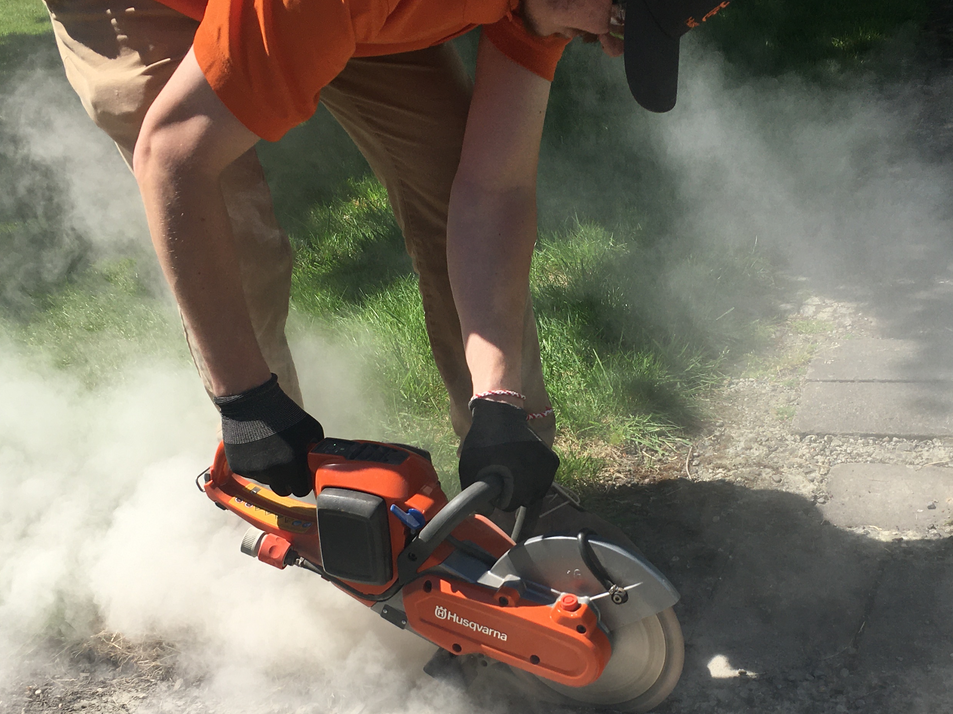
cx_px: 540
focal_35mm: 47
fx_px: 1294
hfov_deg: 40.4
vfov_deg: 30.6
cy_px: 496
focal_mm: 4.15
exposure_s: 1/1326
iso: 25
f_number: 2.2
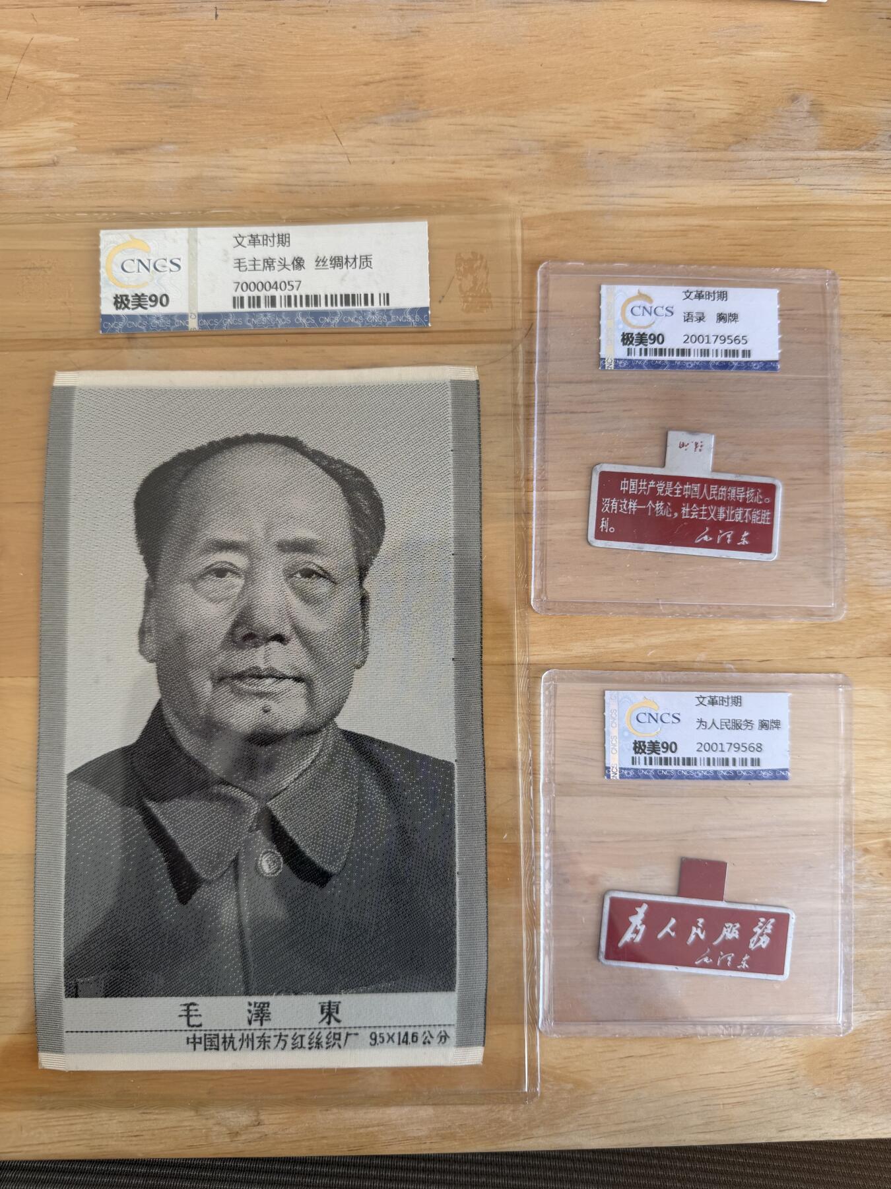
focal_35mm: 24
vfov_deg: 71.6
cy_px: 594
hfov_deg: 56.8
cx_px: 446
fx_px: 824
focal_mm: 6.76
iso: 100
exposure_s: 1/121
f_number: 1.78
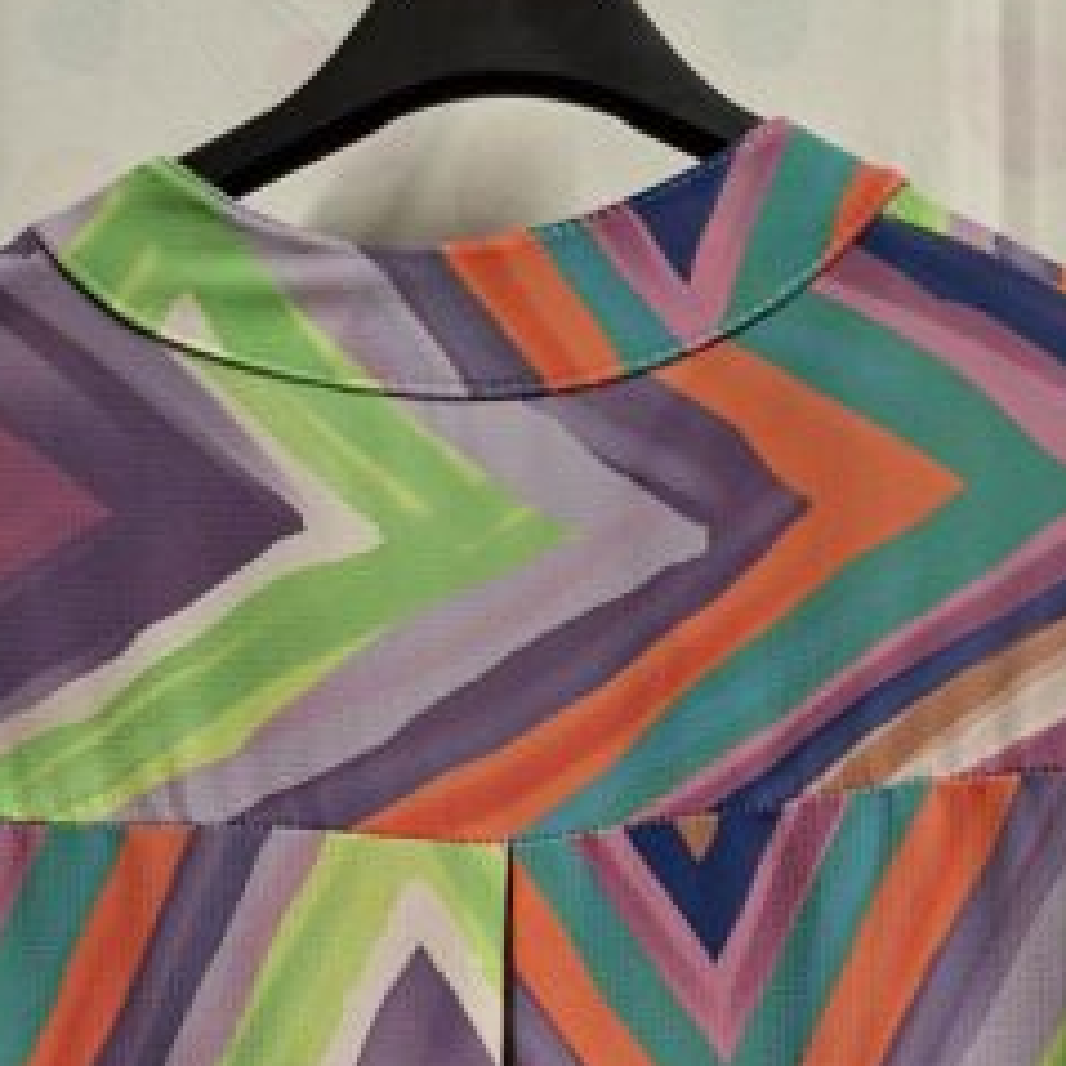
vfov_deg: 20.5
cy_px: 1722
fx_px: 2369
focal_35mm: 68
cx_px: 611
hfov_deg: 25.3
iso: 250
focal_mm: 5.54
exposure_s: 1/50
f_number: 1.8
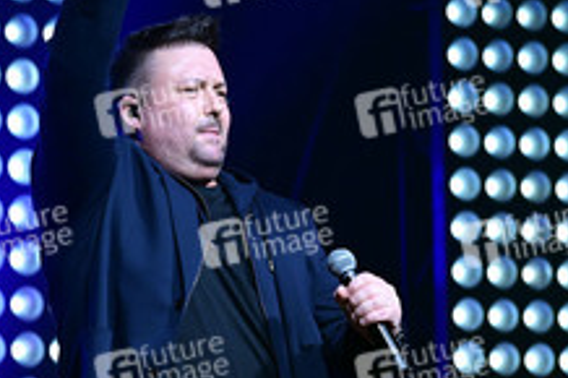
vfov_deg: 3.3
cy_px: 172
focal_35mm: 413
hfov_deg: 5.0
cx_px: 197
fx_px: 6511
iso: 3200
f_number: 5.6
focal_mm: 200
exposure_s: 1/320
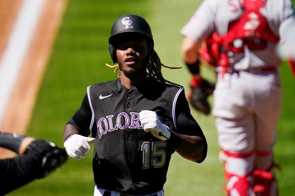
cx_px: 148
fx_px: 6553
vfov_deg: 1.7
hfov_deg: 2.6
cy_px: 98
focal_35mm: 800
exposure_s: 1/800
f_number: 5.6
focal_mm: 800
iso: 200
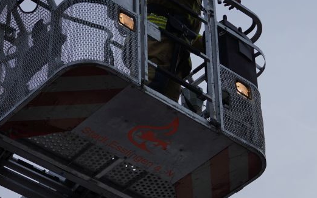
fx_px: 1064
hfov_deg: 16.9
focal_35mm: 123
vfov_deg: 10.6
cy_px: 121
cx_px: 203
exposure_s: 1/500
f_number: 4.5
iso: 160
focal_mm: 35
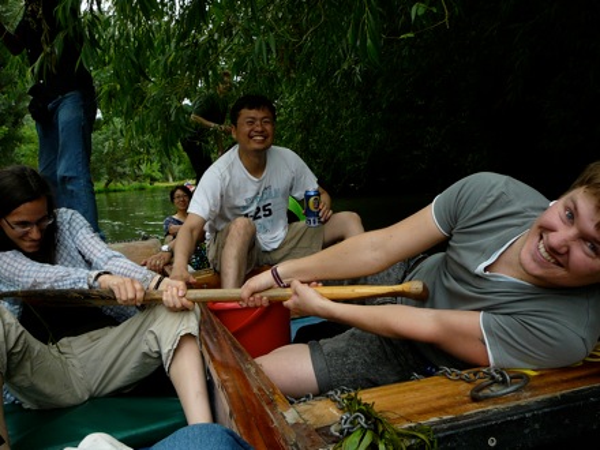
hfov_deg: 52.6
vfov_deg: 40.7
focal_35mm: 35
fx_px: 607
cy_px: 225
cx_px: 300
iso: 80
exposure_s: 1/200
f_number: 2.8
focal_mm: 5.2
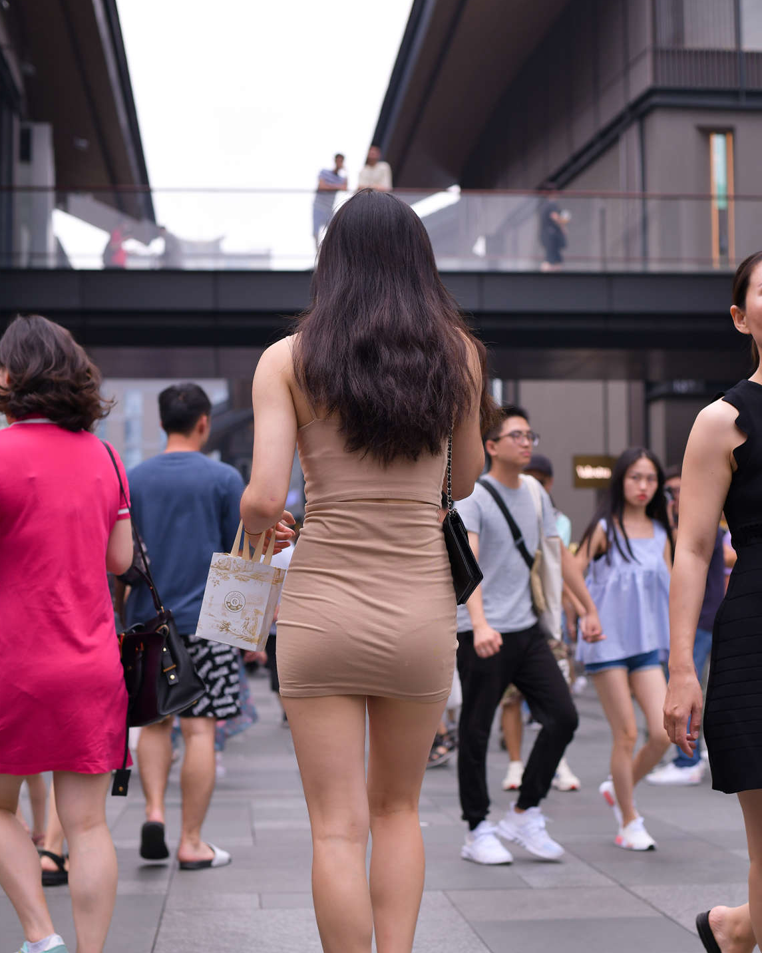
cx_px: 395
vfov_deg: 31.9
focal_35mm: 59
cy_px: 568
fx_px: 1664
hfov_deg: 25.8
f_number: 3.2
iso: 320
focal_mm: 50
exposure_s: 1/800
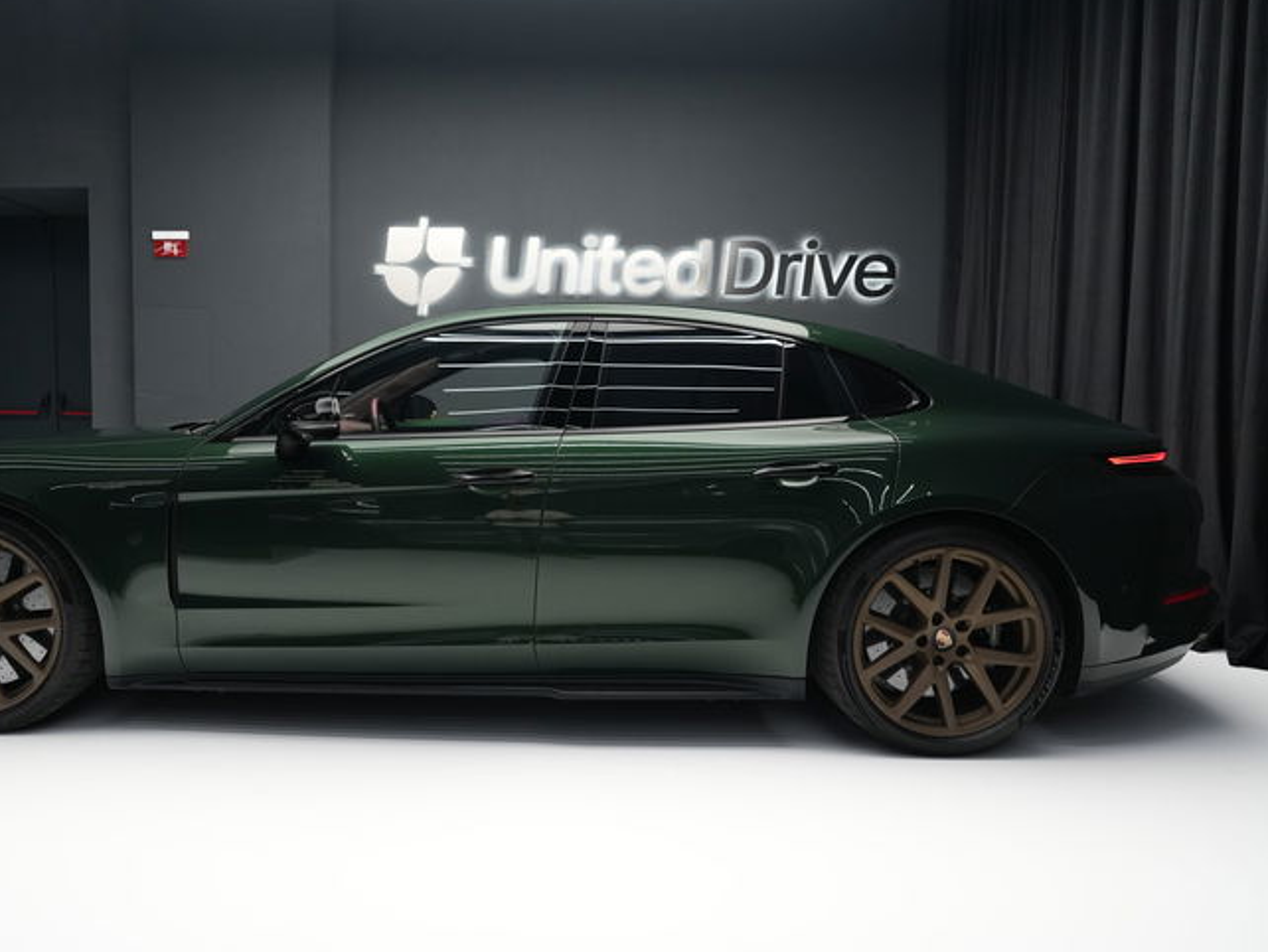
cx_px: 521
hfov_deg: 73.3
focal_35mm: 23
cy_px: 462
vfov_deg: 58.9
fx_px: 843
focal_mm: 20
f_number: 4
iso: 1600
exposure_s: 1/30
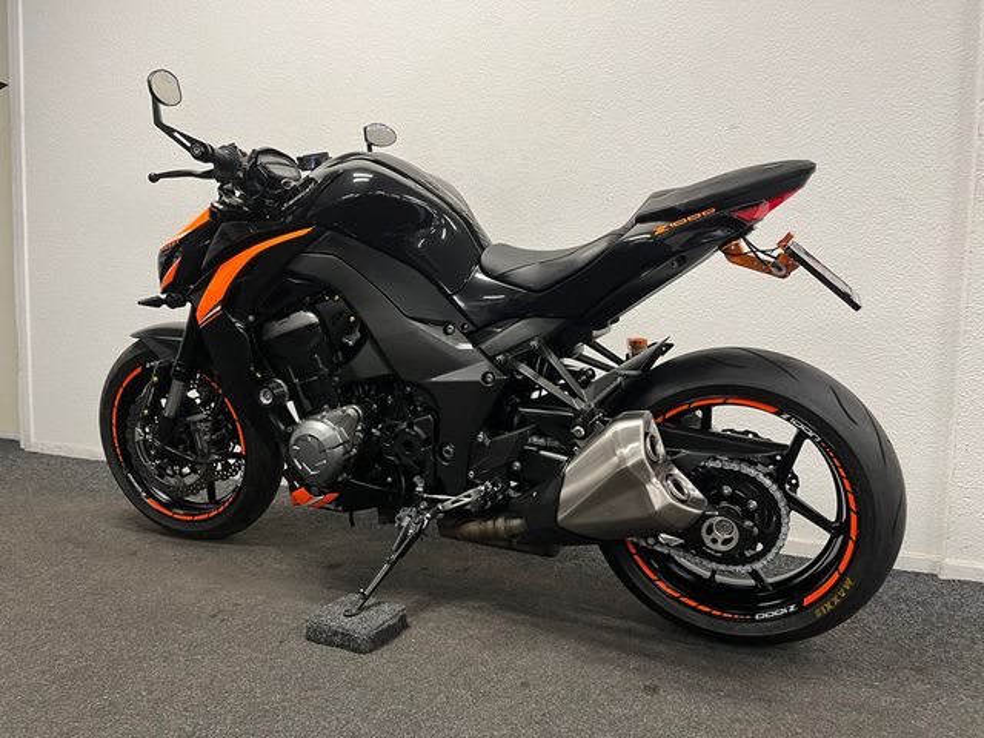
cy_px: 369
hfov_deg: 67.3
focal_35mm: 26
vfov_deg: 53.1
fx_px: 739
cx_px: 492
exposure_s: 1/50
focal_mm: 5.1
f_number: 1.6
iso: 100
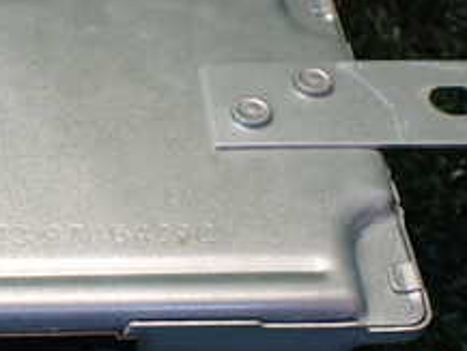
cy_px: 174
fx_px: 1120
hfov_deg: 22.8
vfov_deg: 17.8
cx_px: 17
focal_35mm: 83
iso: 160
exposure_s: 1/125
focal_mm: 5.4
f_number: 2.3
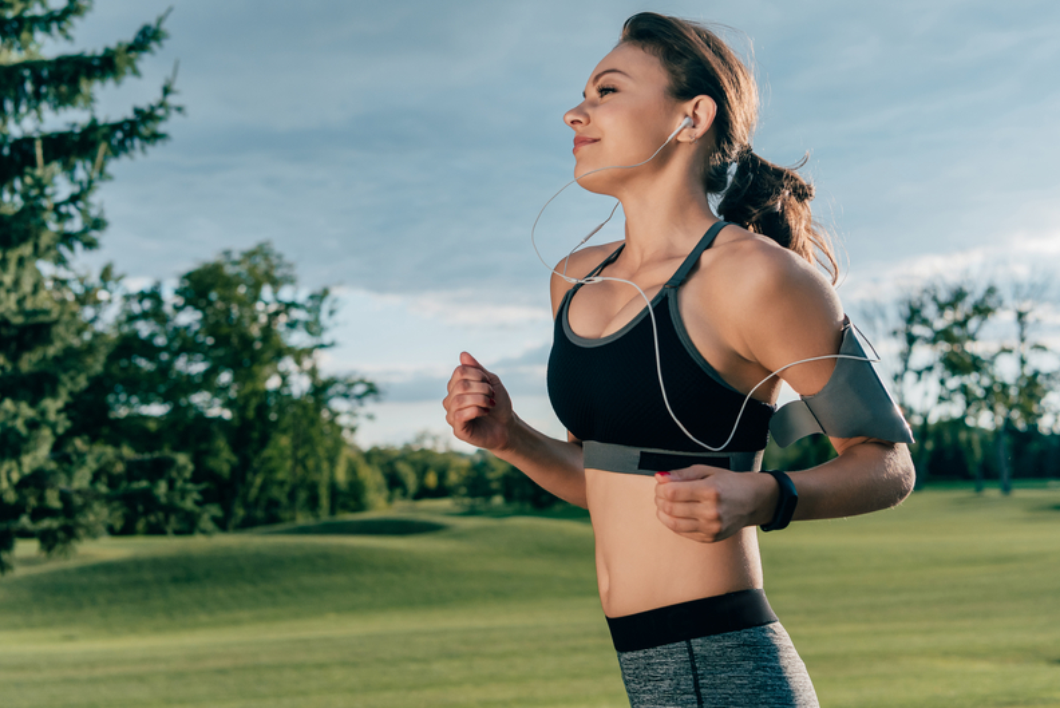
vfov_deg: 25.5
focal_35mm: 53
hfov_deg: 37.5
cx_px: 527
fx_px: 1561
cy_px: 405
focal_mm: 42
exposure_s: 1/2000
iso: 250
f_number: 4
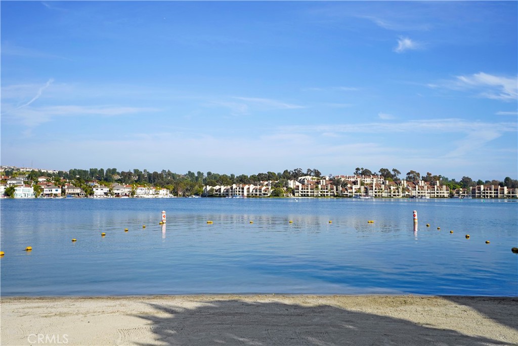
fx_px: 504
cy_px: 173
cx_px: 259
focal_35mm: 35
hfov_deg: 54.4
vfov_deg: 37.9
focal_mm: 35
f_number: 8
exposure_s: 1/640
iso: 250
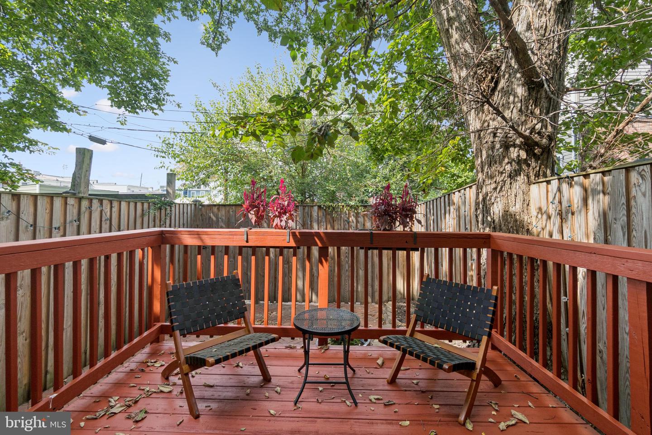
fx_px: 272
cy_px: 218
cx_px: 326
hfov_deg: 100.4
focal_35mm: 15
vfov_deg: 77.3
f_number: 7.1
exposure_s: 1/125
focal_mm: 10
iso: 200
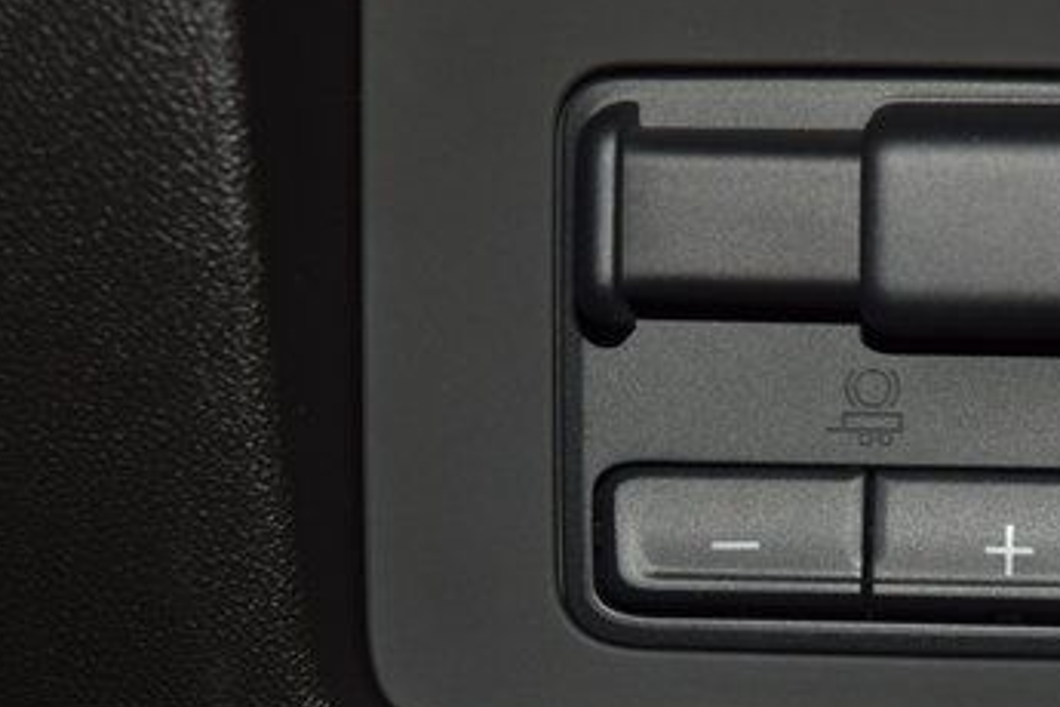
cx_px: 836
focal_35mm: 195
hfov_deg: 10.5
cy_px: 370
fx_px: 5741
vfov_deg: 7.0
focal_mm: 70
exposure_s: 1/125
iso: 100
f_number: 8
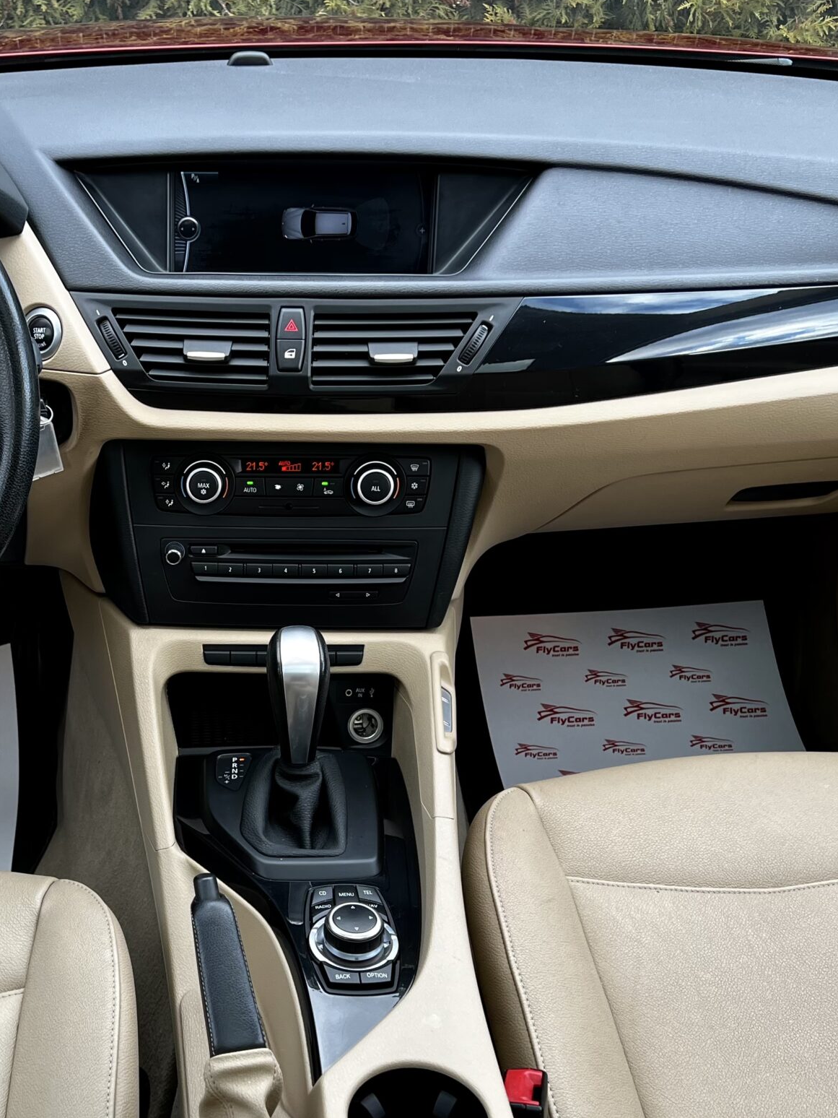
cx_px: 206
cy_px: 662
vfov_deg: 43.7
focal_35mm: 43
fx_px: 1388
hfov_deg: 32.9
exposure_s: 1/121
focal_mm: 5.7
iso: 64
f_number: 1.5
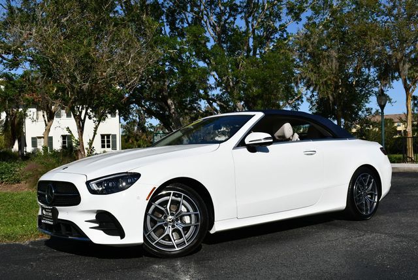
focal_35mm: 44
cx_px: 209
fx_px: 511
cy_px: 140
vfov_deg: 30.6
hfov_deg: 44.5
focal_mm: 22
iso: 100
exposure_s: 1/400
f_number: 10
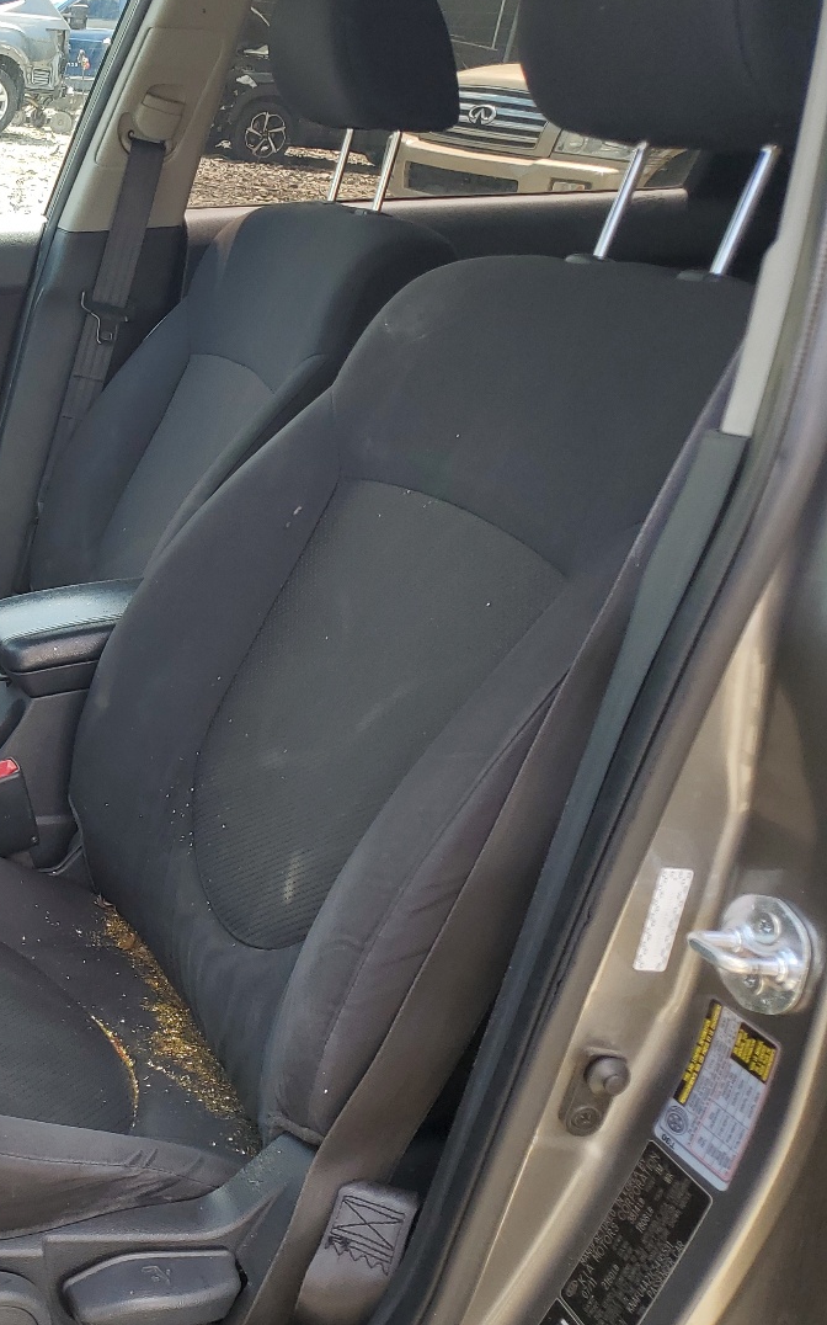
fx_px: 1479
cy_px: 627
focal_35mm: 41
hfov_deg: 27.6
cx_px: -156
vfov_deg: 48.2
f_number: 1.5
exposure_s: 1/417
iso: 50
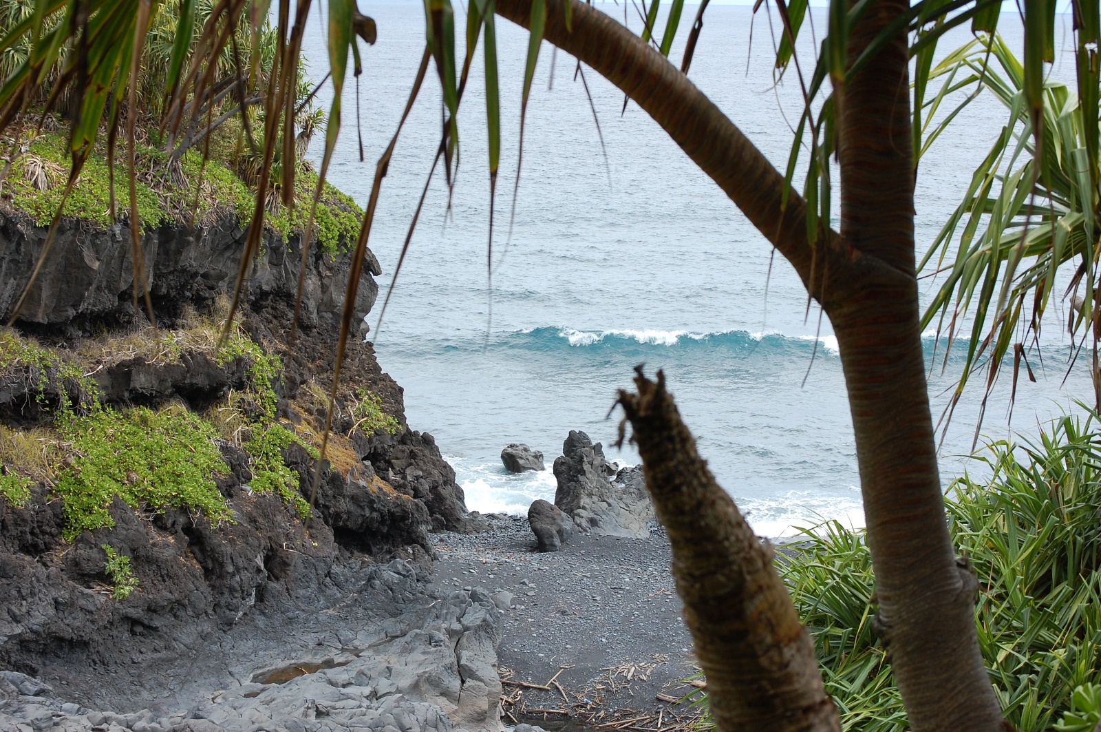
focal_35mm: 82
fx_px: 2520
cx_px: 550
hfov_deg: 24.6
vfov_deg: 16.5
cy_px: 366
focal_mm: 55
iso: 280
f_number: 10
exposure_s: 1/250
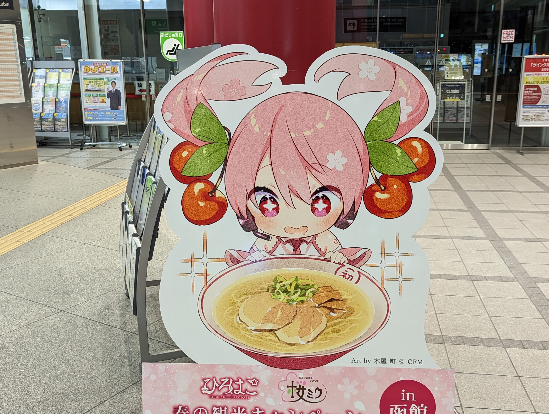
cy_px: 224
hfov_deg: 50.0
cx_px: 293
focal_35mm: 37
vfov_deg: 38.7
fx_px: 588
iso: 110
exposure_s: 1/27.8
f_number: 1.85
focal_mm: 6.81
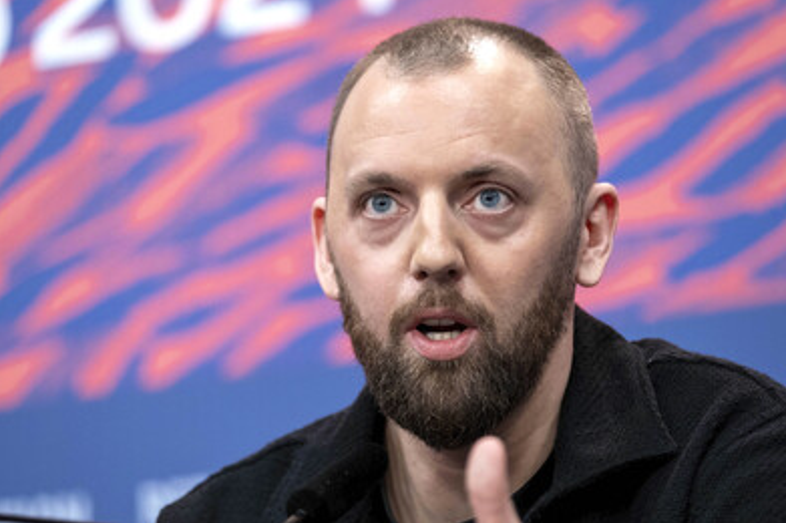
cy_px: 296
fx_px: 5279
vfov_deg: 5.7
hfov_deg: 8.5
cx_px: 355
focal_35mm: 242
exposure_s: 1/250
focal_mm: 140
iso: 1250
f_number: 2.8
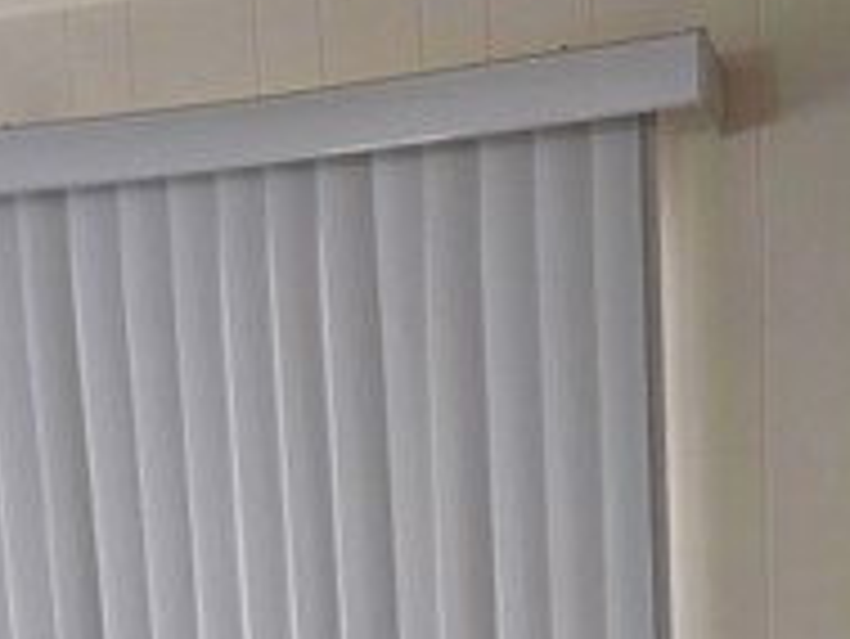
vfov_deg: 16.8
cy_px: 1008
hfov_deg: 24.8
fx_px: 1917
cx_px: 603
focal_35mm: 78
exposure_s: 1/120
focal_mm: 5.4
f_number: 1.8
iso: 640
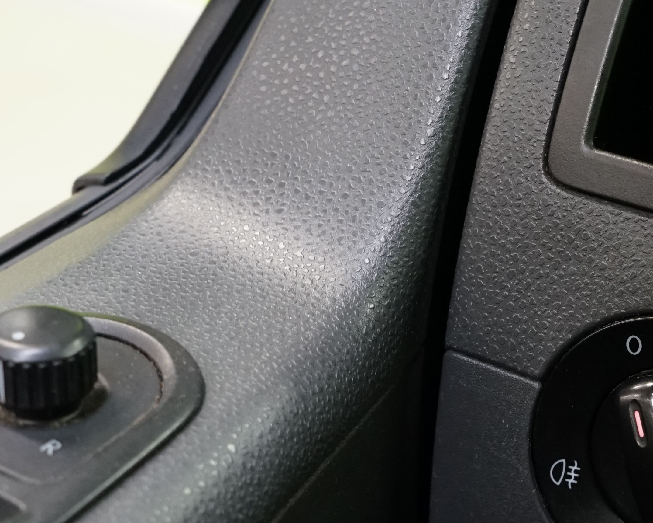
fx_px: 1469
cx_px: 566
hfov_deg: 24.5
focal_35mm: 76
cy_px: 403
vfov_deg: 20.0
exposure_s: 1/25
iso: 2000
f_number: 5.6
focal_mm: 29
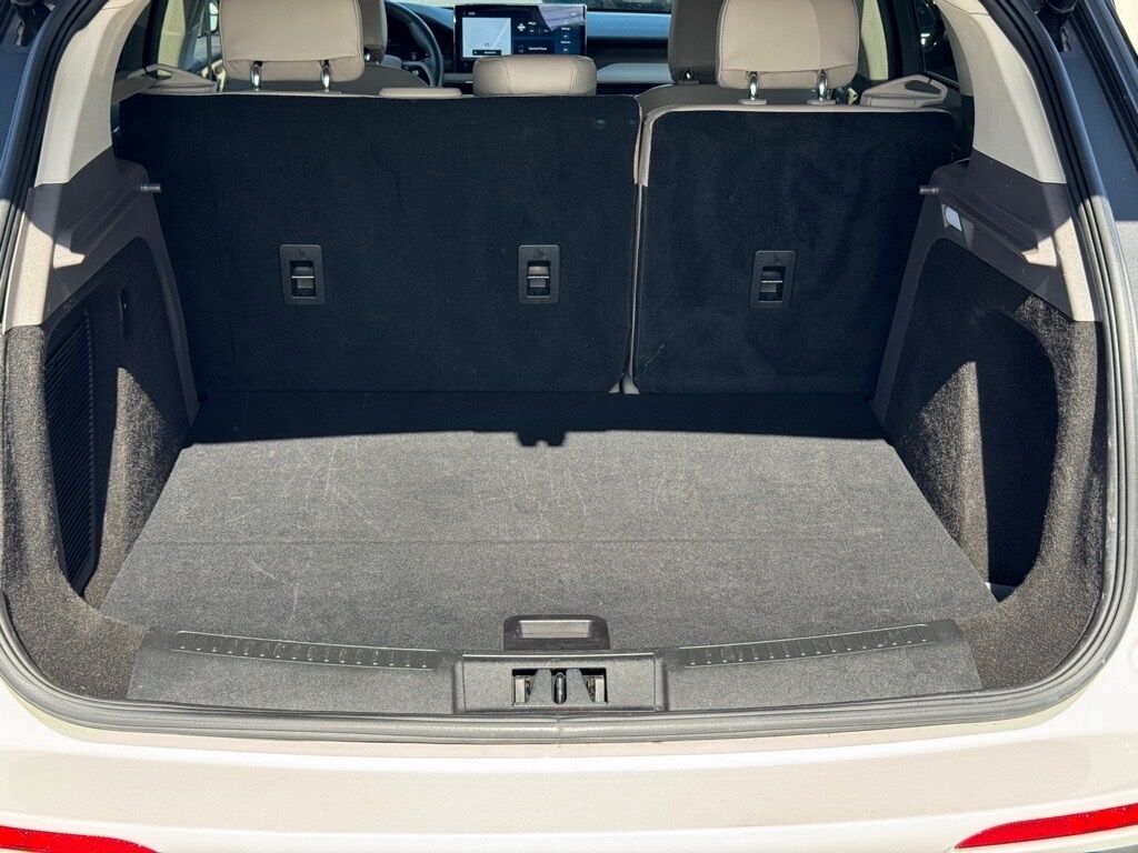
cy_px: 426
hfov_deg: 39.7
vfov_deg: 30.3
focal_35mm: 48
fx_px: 1578
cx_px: 569
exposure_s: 1/693
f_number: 1.78
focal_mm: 6.76
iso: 64
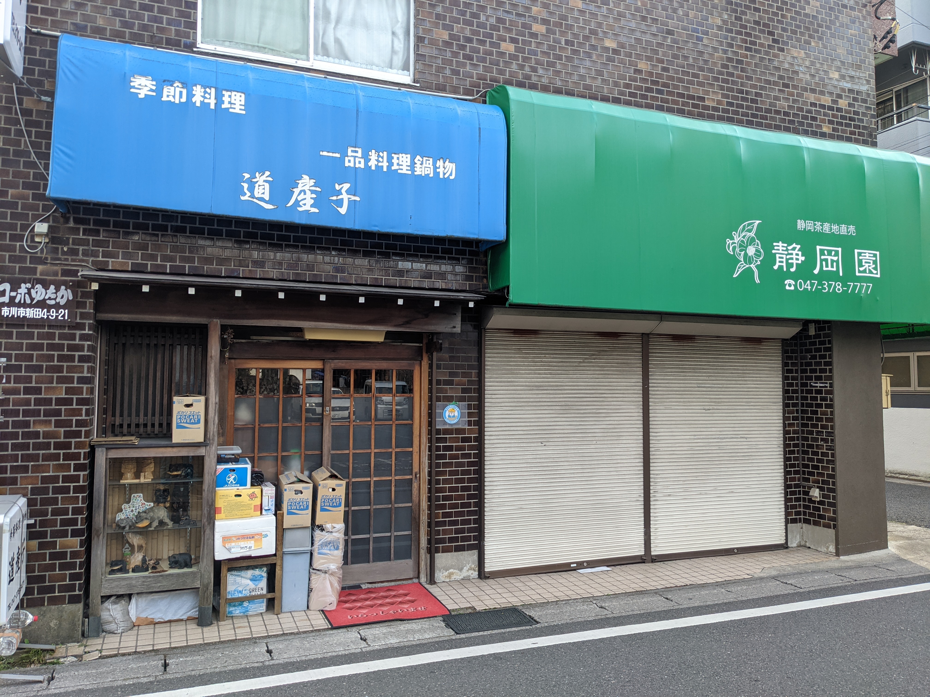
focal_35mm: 27
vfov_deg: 51.4
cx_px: 465
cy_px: 348
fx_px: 725
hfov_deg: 65.3
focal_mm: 4.38
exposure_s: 1/329
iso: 55
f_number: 1.73
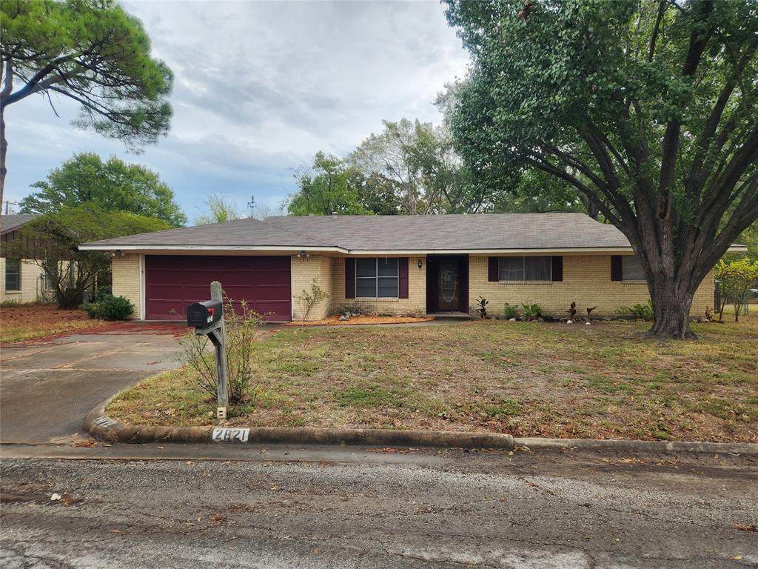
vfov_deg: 58.9
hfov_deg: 73.9
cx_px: 379
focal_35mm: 23
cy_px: 284
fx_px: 504
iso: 20
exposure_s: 1/562
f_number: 1.8
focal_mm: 5.4
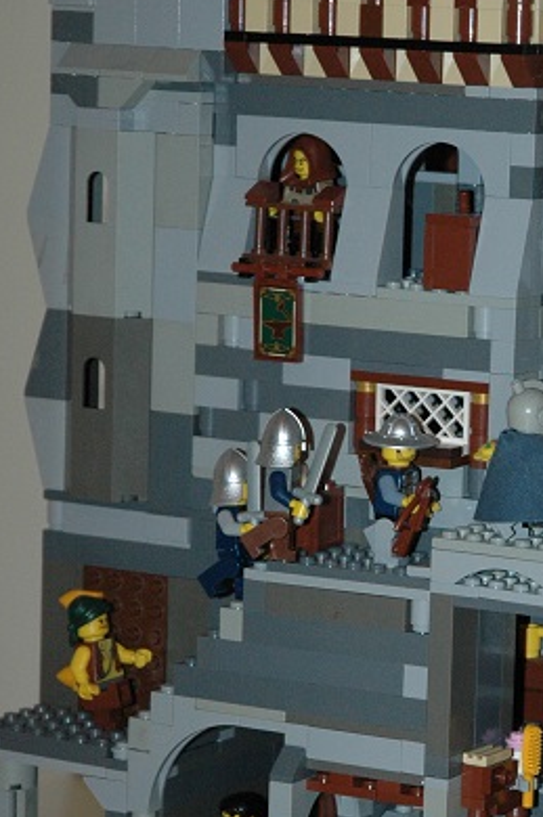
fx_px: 3629
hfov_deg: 8.5
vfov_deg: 12.9
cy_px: 469
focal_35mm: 160
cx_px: 536
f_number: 4.5
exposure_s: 1/60
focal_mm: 52
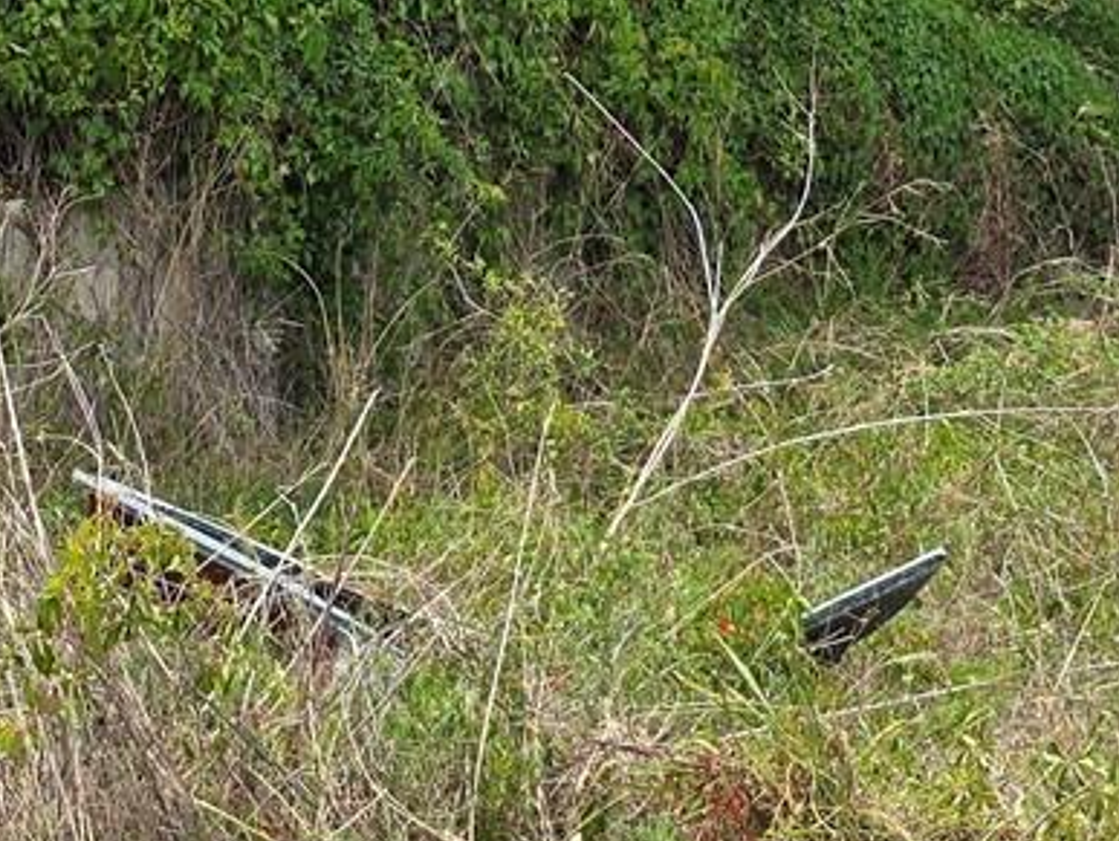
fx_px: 3074
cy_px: -72
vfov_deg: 15.2
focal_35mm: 95
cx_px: 489
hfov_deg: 20.6
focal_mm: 6.3
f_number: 1.7
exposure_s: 1/485
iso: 12
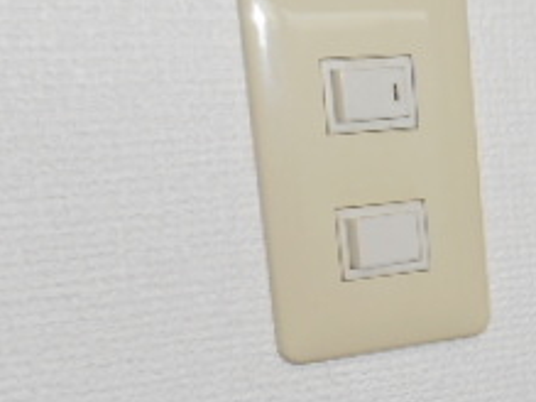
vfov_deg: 19.3
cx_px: 742
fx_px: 1176
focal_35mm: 76
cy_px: 294
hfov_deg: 22.3
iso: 80
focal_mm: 4.7
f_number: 3.4
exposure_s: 1/30
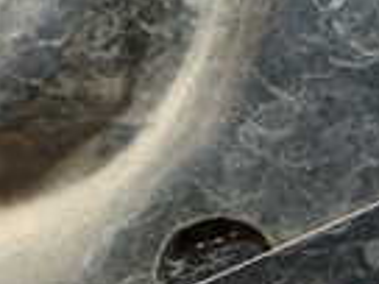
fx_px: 1544
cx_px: 206
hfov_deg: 14.0
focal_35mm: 141
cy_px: 482
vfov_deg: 10.0
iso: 200
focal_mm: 5.79
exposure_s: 1/30
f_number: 2.4
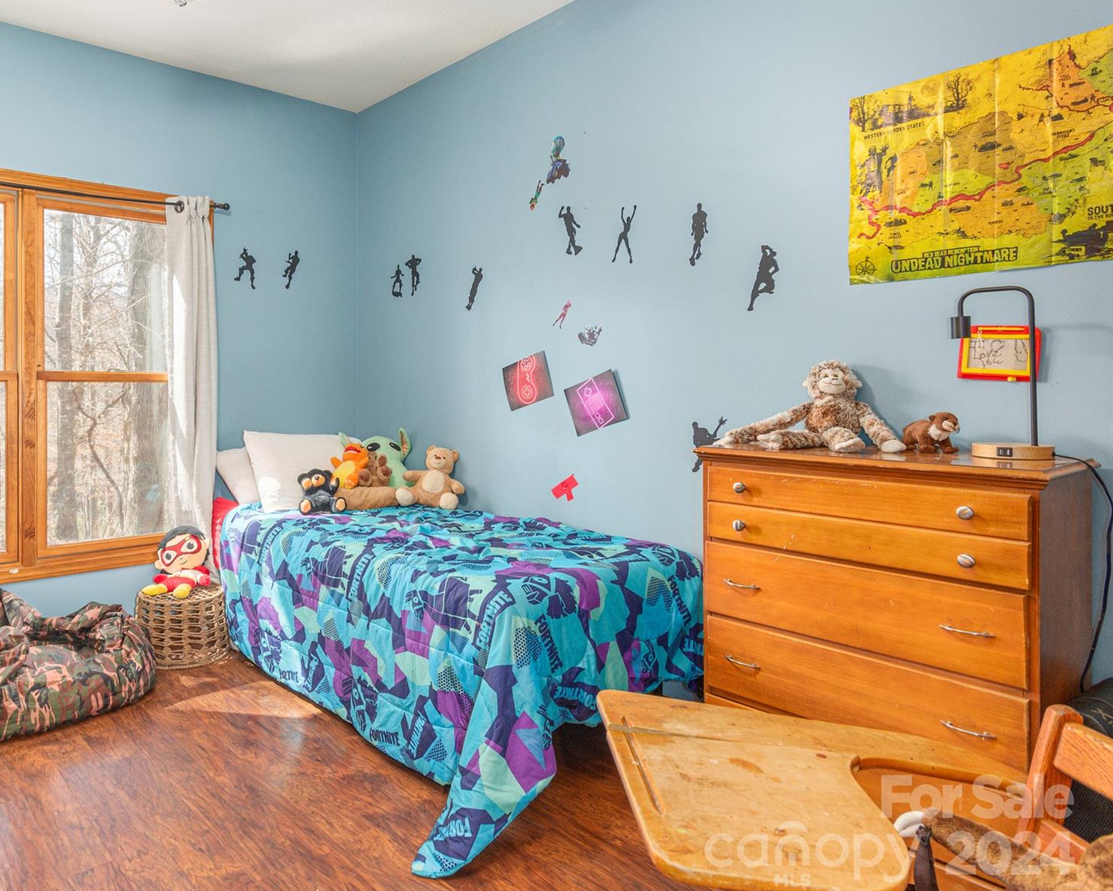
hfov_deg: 72.5
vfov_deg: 63.0
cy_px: 403
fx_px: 725
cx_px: 361
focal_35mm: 22
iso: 320
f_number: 7.1
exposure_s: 1/80
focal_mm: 17
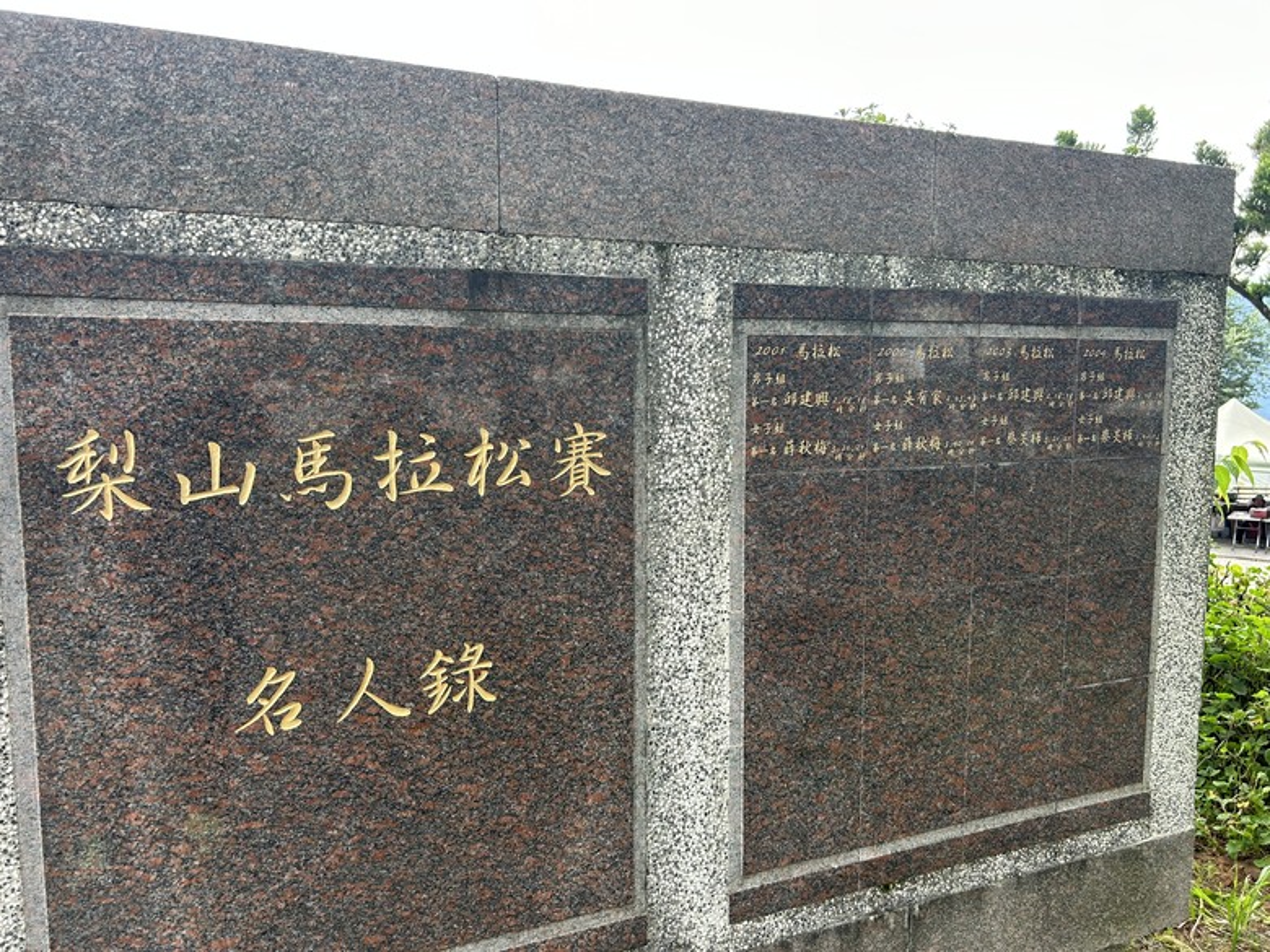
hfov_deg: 67.3
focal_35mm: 26
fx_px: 954
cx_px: 635
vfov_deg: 53.1
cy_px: 476
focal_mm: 5.7
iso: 50
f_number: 1.5
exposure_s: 1/353
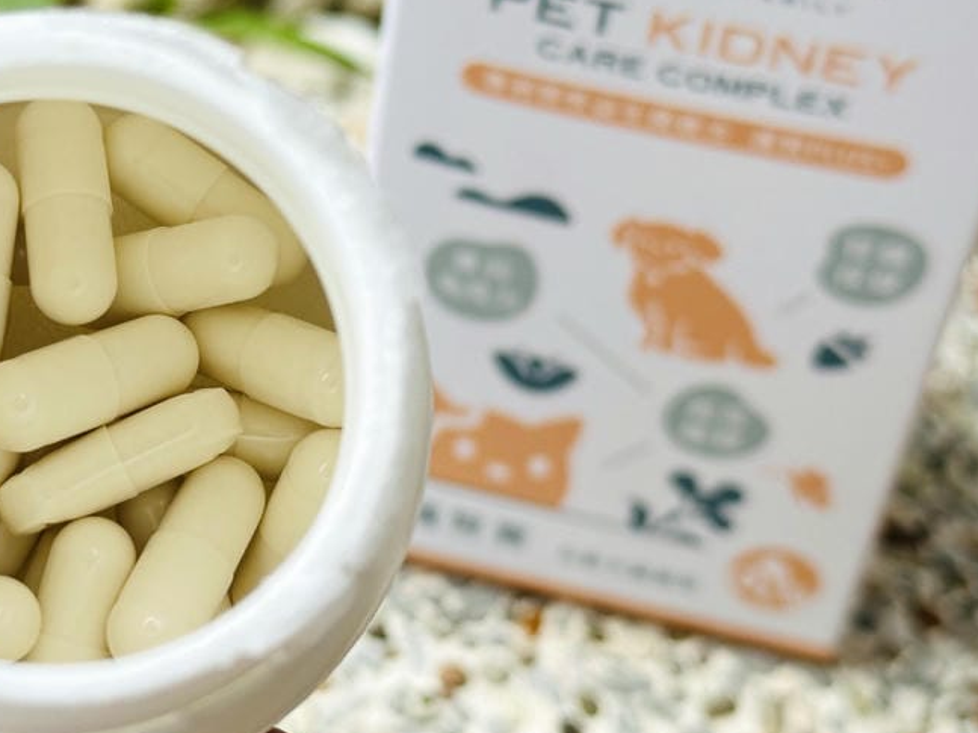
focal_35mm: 89
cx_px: 305
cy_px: 299
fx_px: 2514
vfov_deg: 16.6
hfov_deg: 21.9
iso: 64
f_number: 1.78
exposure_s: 1/529
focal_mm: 6.86
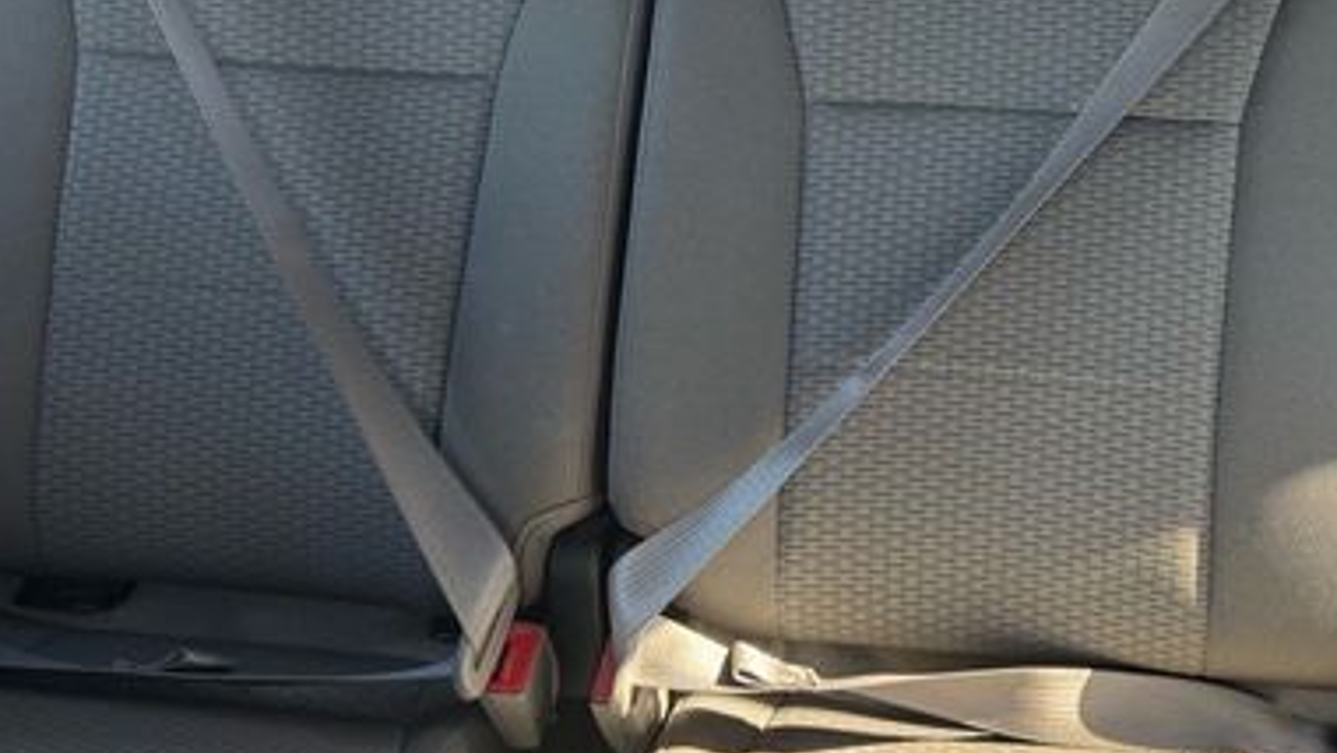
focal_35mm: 44
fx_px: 1560
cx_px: 1010
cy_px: 211
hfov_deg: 44.8
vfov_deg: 26.9
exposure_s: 1/121
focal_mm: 6.76
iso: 160
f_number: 1.78
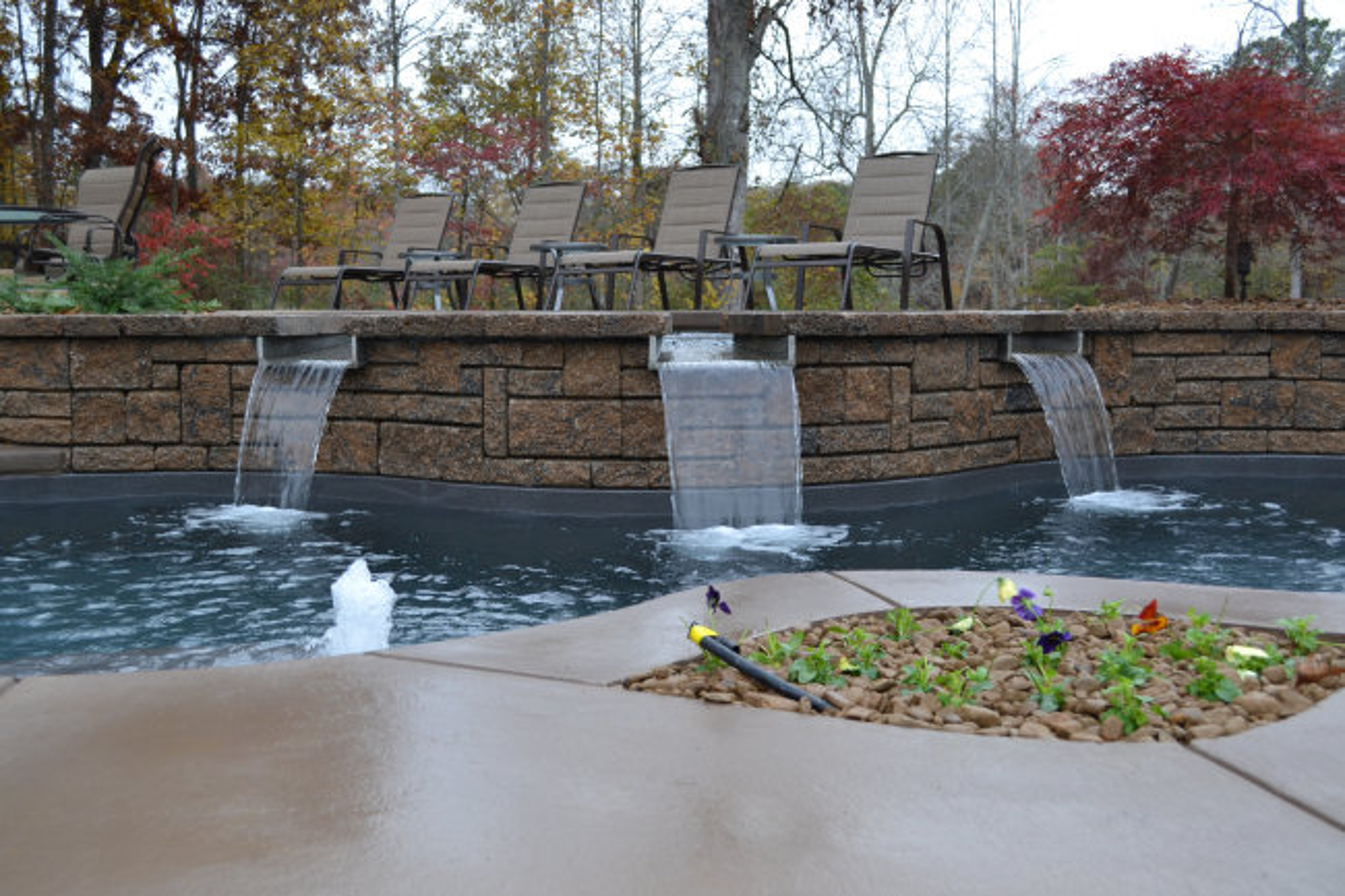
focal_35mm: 39
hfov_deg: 49.6
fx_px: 1457
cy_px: 448
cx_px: 672
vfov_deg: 34.2
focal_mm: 26
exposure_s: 1/125
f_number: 5.6
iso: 160
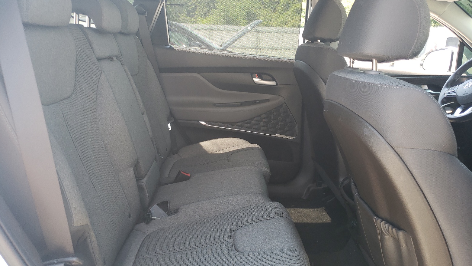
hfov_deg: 66.1
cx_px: 233
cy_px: 129
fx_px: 363
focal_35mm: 29
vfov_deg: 40.2
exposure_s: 1/116
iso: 50
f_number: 1.5
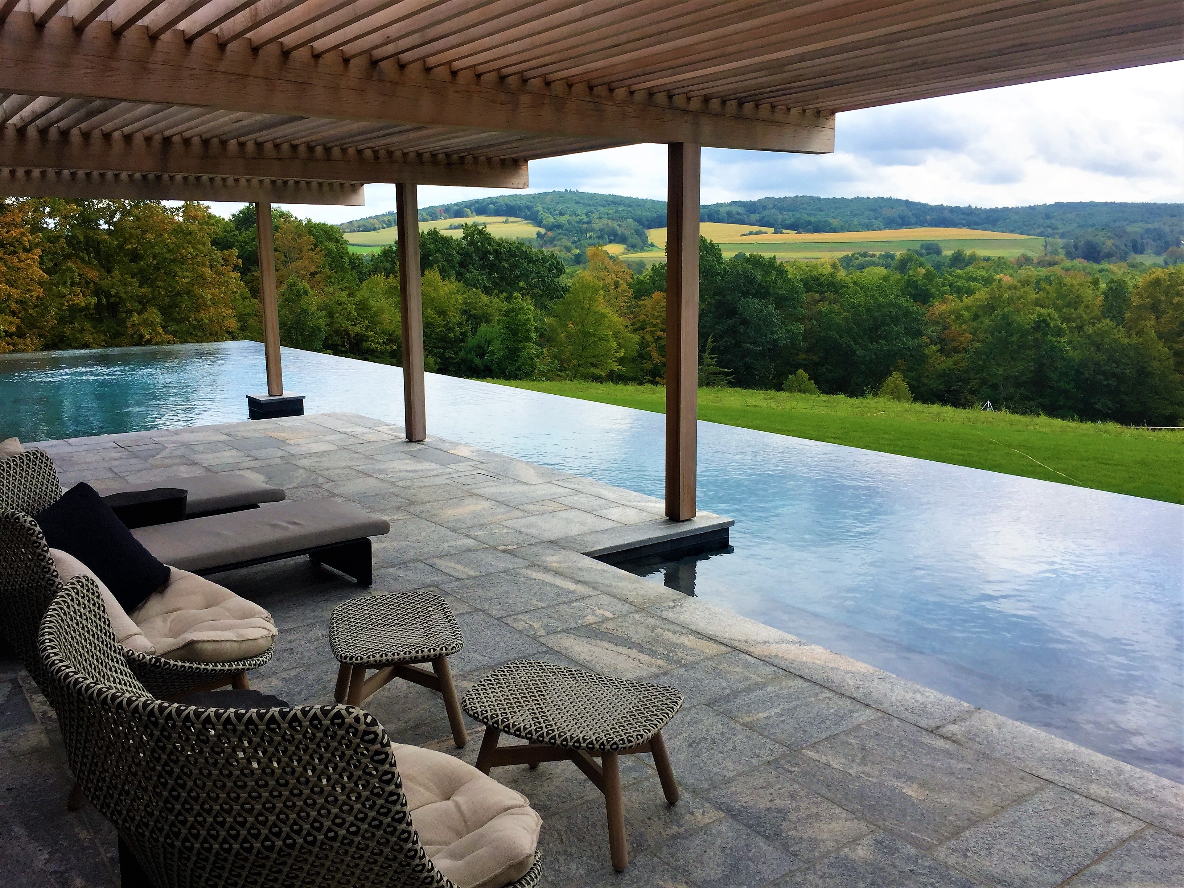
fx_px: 992
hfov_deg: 61.7
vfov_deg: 48.2
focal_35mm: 29
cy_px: 444
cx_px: 592
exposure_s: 1/1319
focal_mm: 4.15
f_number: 2.2
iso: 32
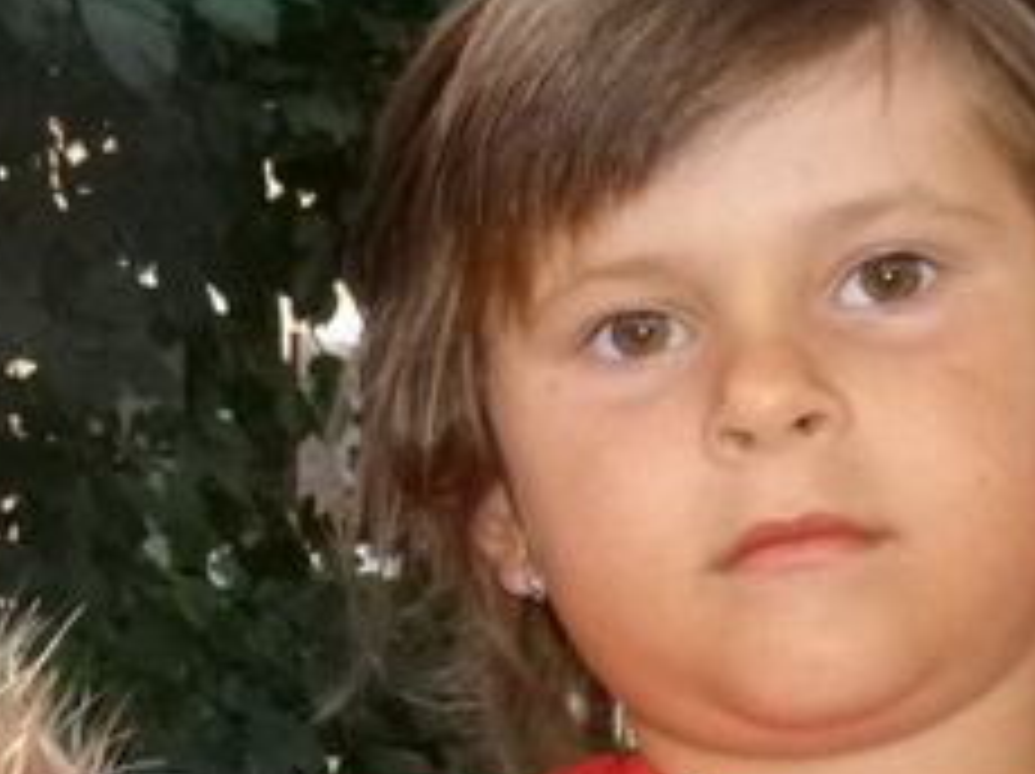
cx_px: -144
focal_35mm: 101
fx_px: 3017
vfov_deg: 14.3
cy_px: 819
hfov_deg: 18.6
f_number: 3.3
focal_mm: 5.2
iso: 400
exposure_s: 1/60
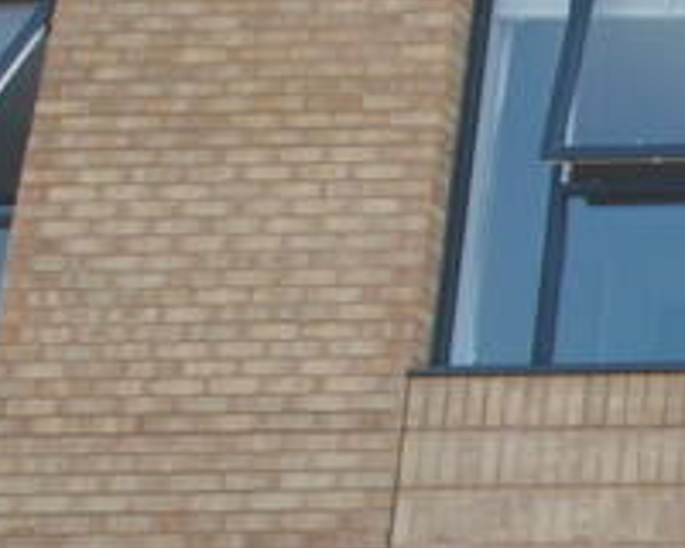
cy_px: 392
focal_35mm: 72
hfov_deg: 19.5
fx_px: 1460
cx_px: 1240
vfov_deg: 21.1
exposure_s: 1/125
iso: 100
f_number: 5.6
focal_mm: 10
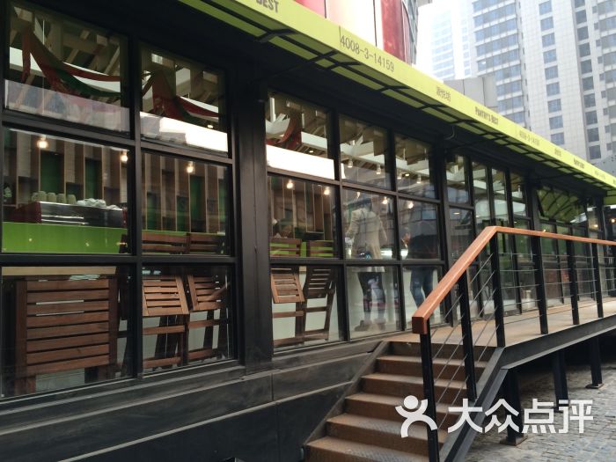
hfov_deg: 61.7
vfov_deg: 48.2
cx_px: 308
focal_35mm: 29
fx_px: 516
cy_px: 231
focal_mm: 4.15
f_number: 2.2
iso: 32
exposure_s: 1/40
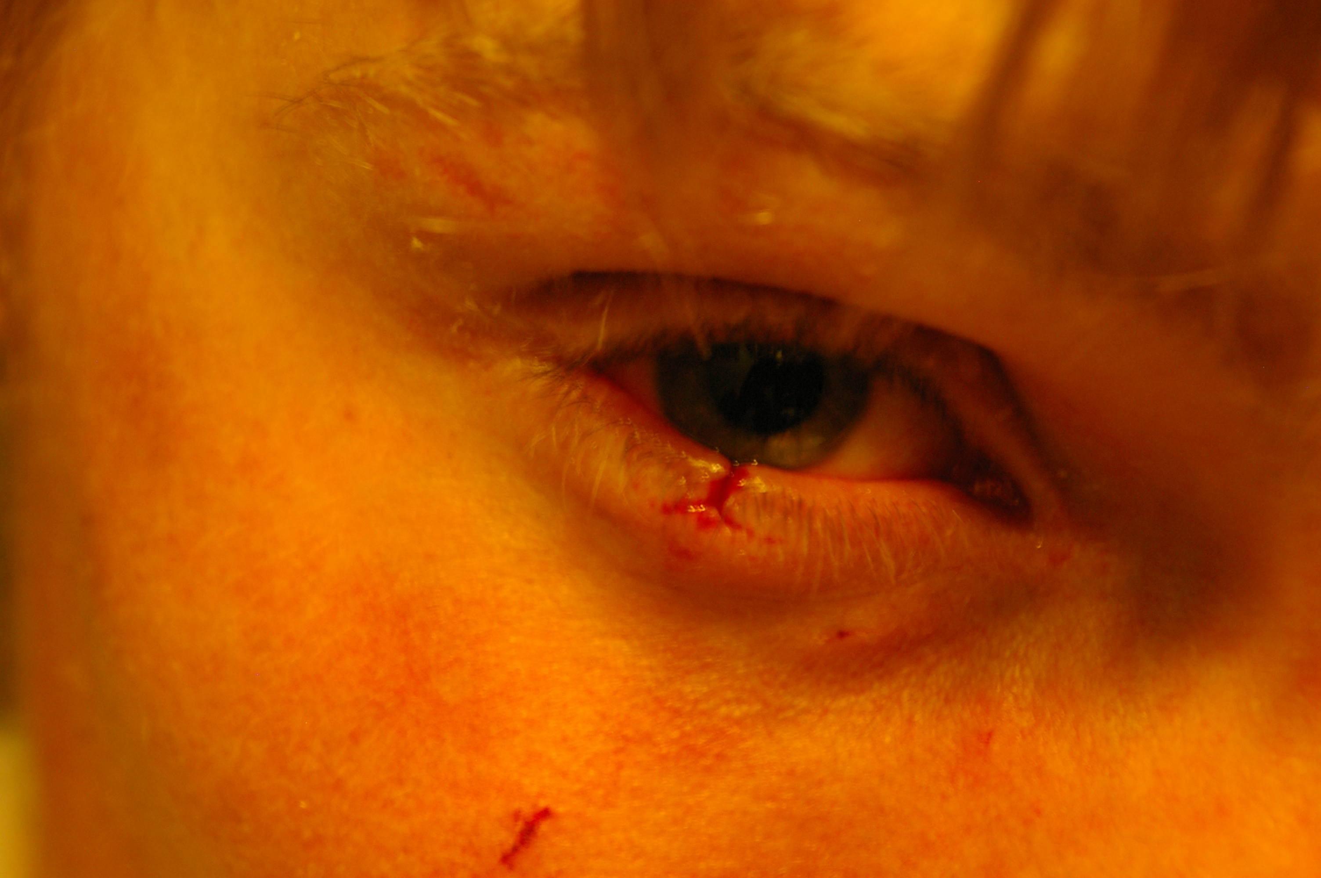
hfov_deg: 27.0
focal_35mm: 75
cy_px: 439
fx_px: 2750
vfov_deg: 18.1
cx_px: 660
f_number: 8
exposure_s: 1/8
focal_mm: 50
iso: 800
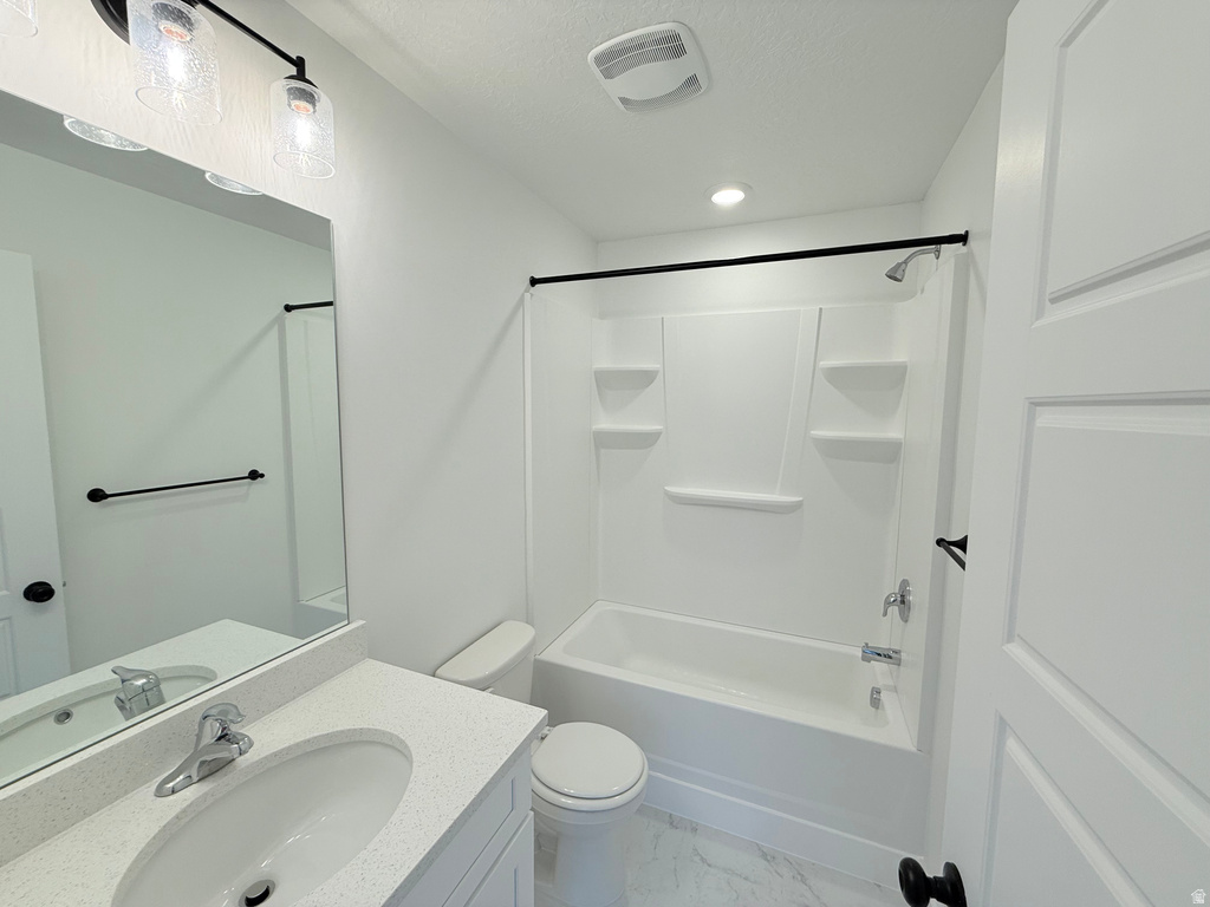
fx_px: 489
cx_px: 605
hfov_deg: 102.1
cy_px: 454
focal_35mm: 14
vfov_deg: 85.7
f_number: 2.2
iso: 50
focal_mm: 2.22
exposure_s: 1/120
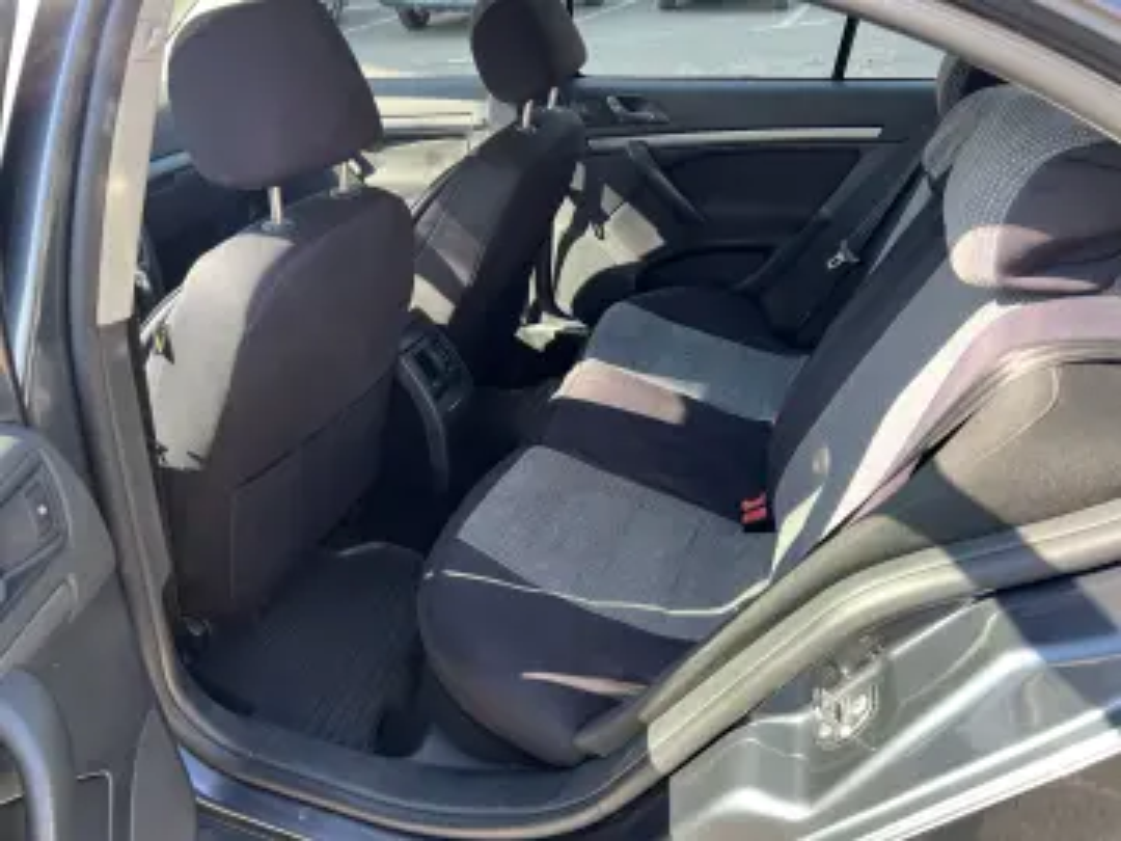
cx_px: 560
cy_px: 420
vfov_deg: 53.1
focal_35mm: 26
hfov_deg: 67.3
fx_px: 842
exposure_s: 1/166
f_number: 1.5
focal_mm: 5.7
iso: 40
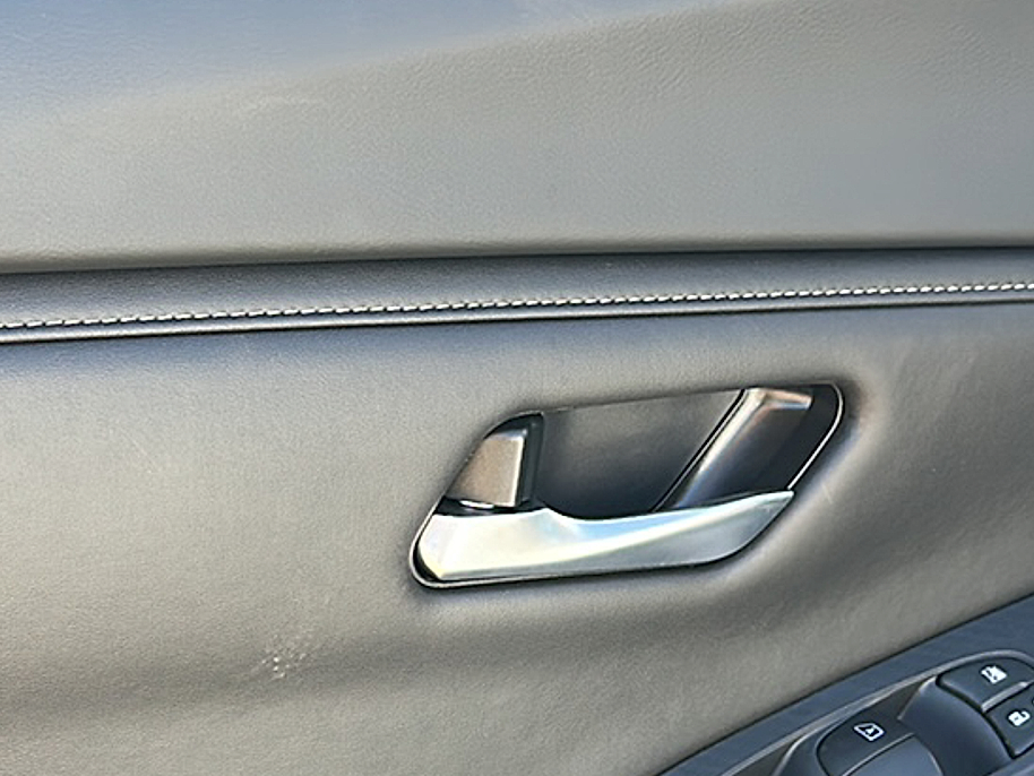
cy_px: 666
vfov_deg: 20.7
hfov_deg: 27.8
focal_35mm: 70
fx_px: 2091
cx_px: 467
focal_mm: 6.86
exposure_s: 1/279
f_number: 1.78
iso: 100
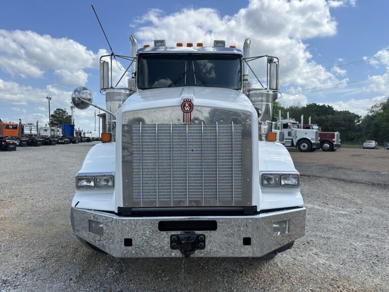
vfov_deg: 56.8
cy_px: 146
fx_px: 270
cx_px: 194
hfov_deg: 71.6
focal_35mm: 24
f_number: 1.78
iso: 80
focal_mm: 6.86
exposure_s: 1/5525
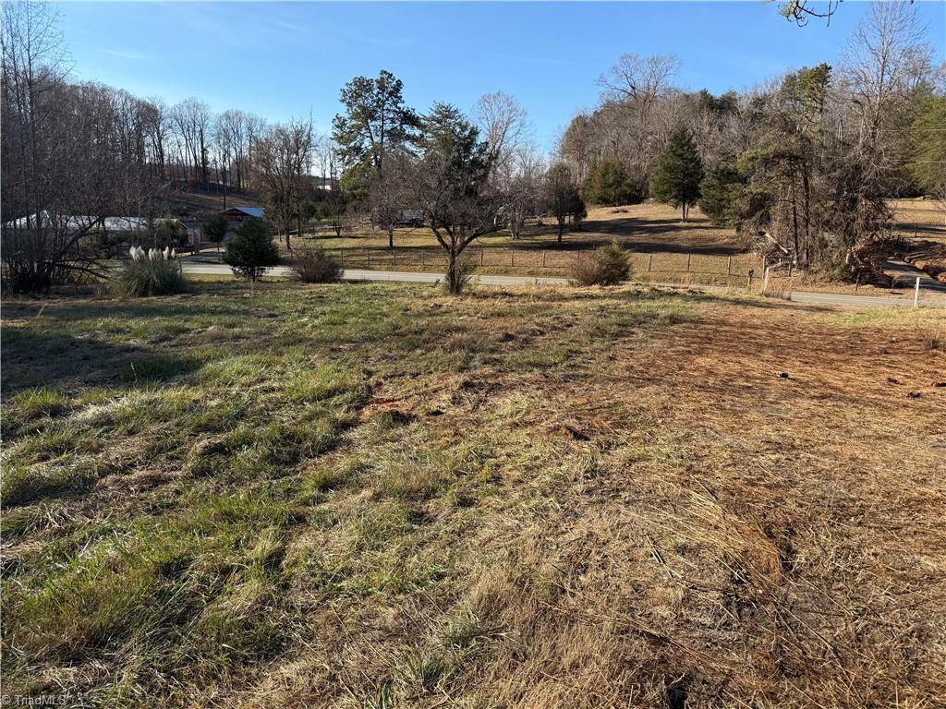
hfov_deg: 71.6
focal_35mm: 24
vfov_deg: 56.8
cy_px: 354
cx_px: 473
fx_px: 656
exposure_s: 1/2445
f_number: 1.78
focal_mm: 6.76
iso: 80
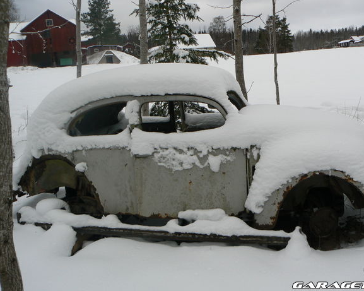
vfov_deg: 38.2
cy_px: 140
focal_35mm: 39
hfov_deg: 46.8
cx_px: 199
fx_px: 420
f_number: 4
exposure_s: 1/60
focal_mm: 6
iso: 80
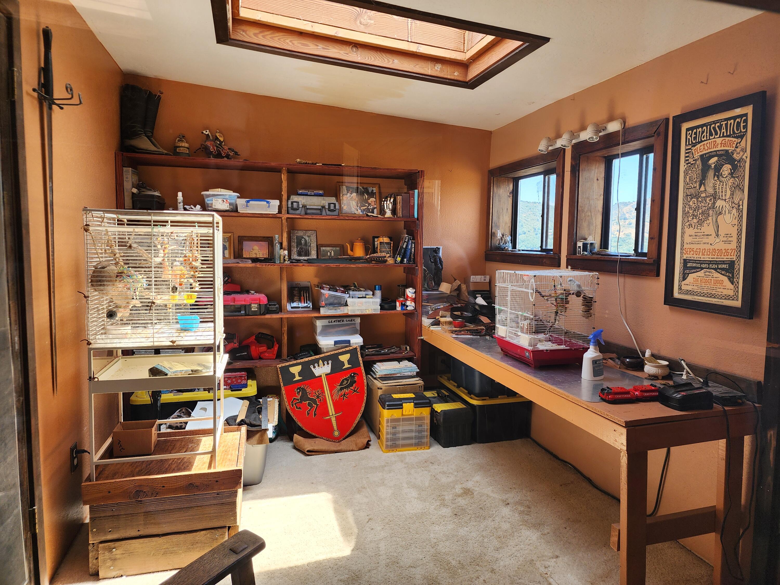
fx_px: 518
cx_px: 390
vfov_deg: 58.9
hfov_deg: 73.9
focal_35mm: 23
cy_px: 292
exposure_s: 1/180
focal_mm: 6.4
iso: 64
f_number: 1.8
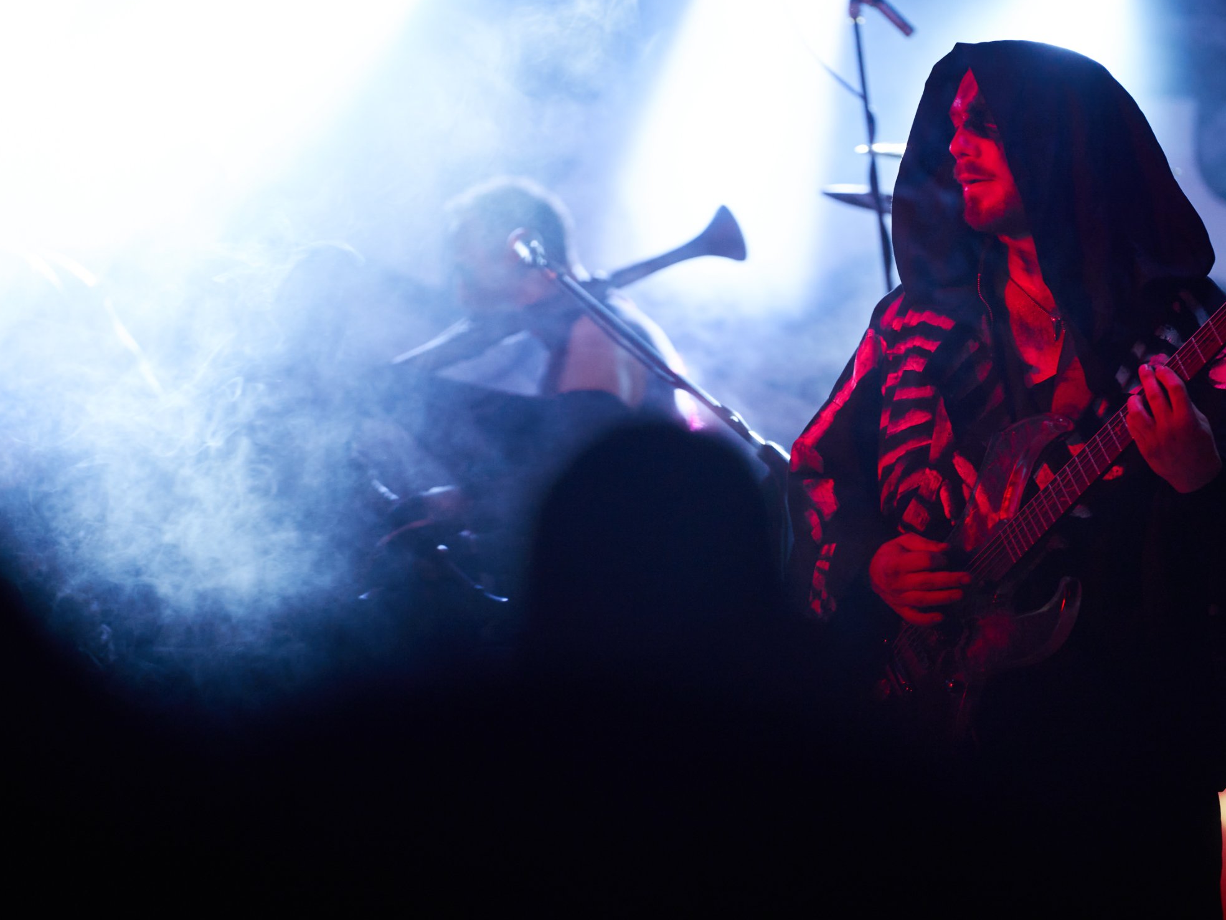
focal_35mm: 250
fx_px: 8855
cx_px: 723
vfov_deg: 5.9
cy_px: 396
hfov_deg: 7.9
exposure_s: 1/250
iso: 320
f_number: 2.8
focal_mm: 200
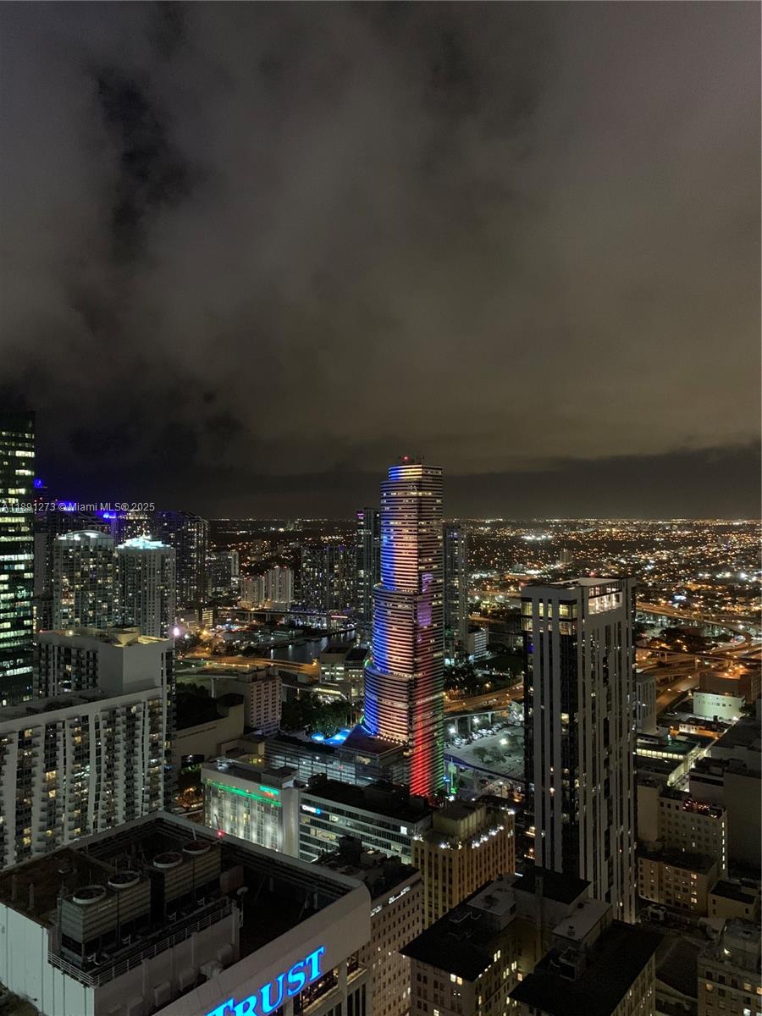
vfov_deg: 67.3
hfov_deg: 53.1
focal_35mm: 26
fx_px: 763
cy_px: 508
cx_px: 381
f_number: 1.8
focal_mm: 4.25
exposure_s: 1/20
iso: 640
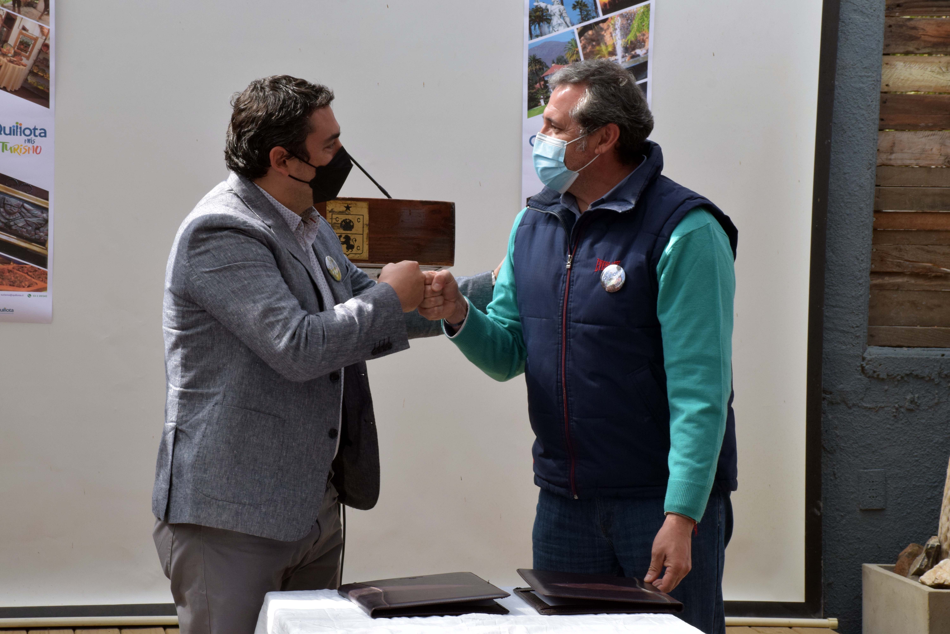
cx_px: 475
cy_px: 317
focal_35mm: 99
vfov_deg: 13.8
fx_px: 2612
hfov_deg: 20.6
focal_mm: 66
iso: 800
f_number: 16
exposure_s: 1/160
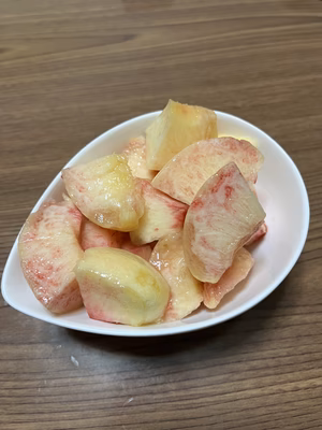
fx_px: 322
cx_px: 161
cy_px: 215
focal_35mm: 26
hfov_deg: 53.1
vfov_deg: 67.3
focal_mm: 5.1
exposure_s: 1/60
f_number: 1.6
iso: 125
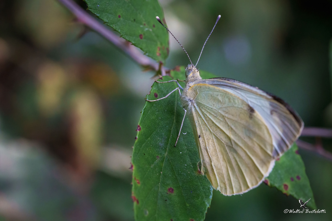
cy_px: 110
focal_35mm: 90
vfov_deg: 15.2
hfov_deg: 22.6
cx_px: 166
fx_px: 830
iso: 4000
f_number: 9
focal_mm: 90
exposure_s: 1/500
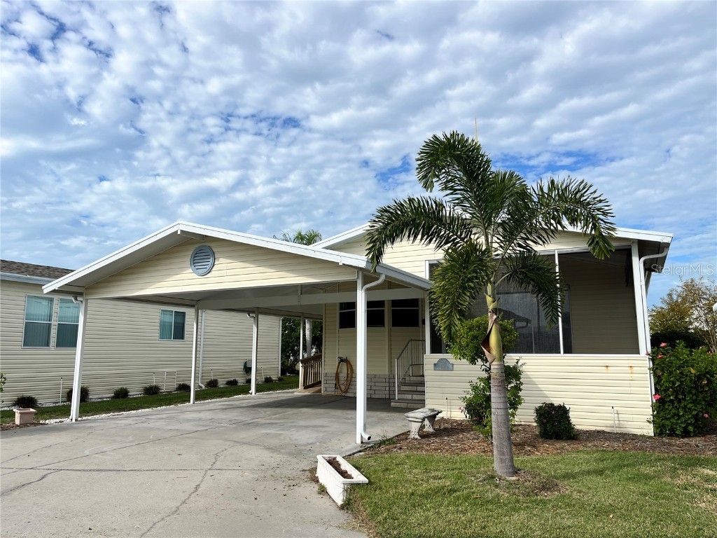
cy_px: 269
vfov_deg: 53.1
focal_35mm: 26
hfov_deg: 67.3
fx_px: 539
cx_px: 358
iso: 50
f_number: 1.6
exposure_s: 1/4854
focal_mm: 5.1
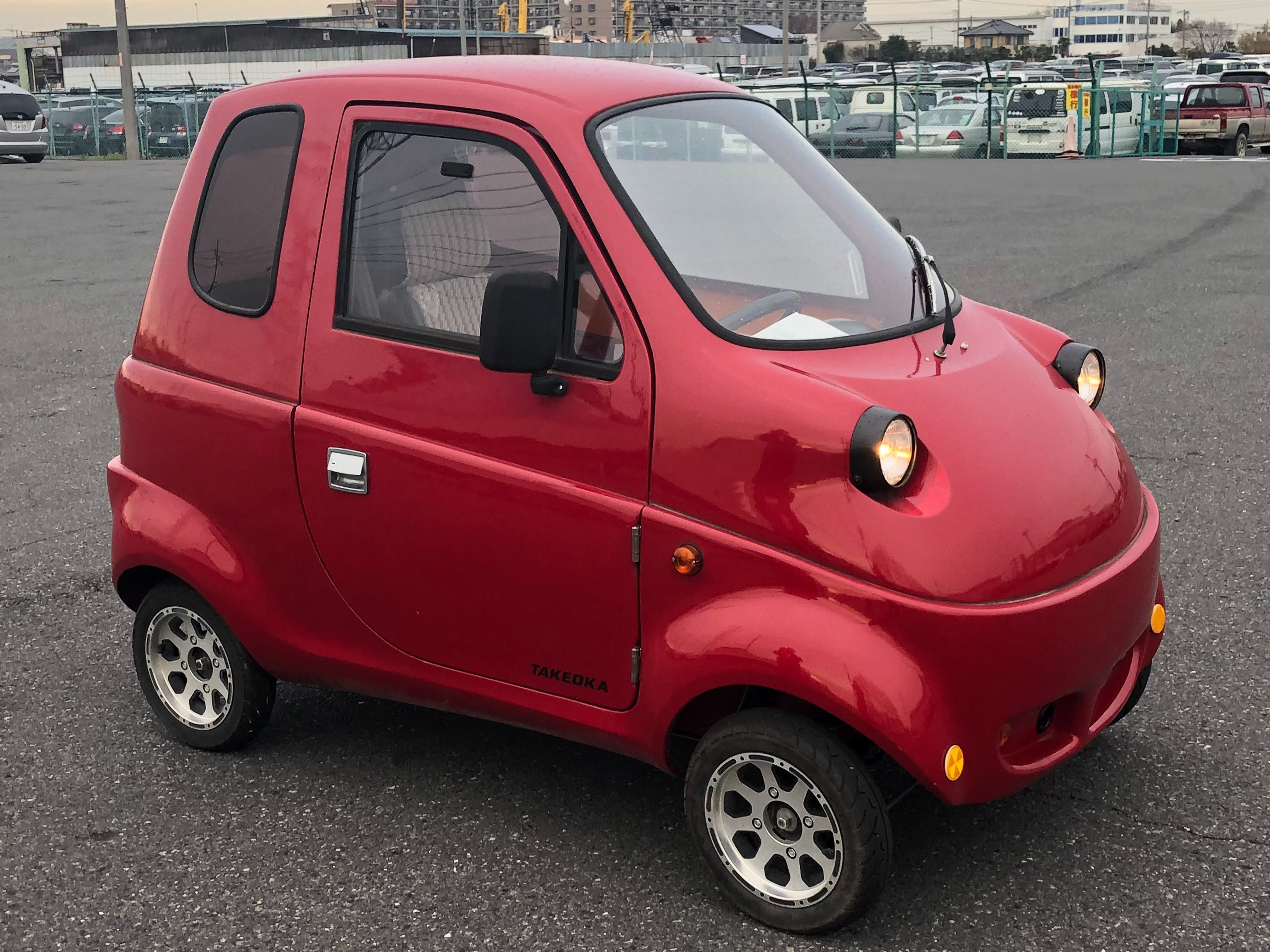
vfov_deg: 49.7
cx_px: 635
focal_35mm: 28
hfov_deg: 63.4
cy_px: 476
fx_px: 1027
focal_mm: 4
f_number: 1.8
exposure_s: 1/120
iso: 40
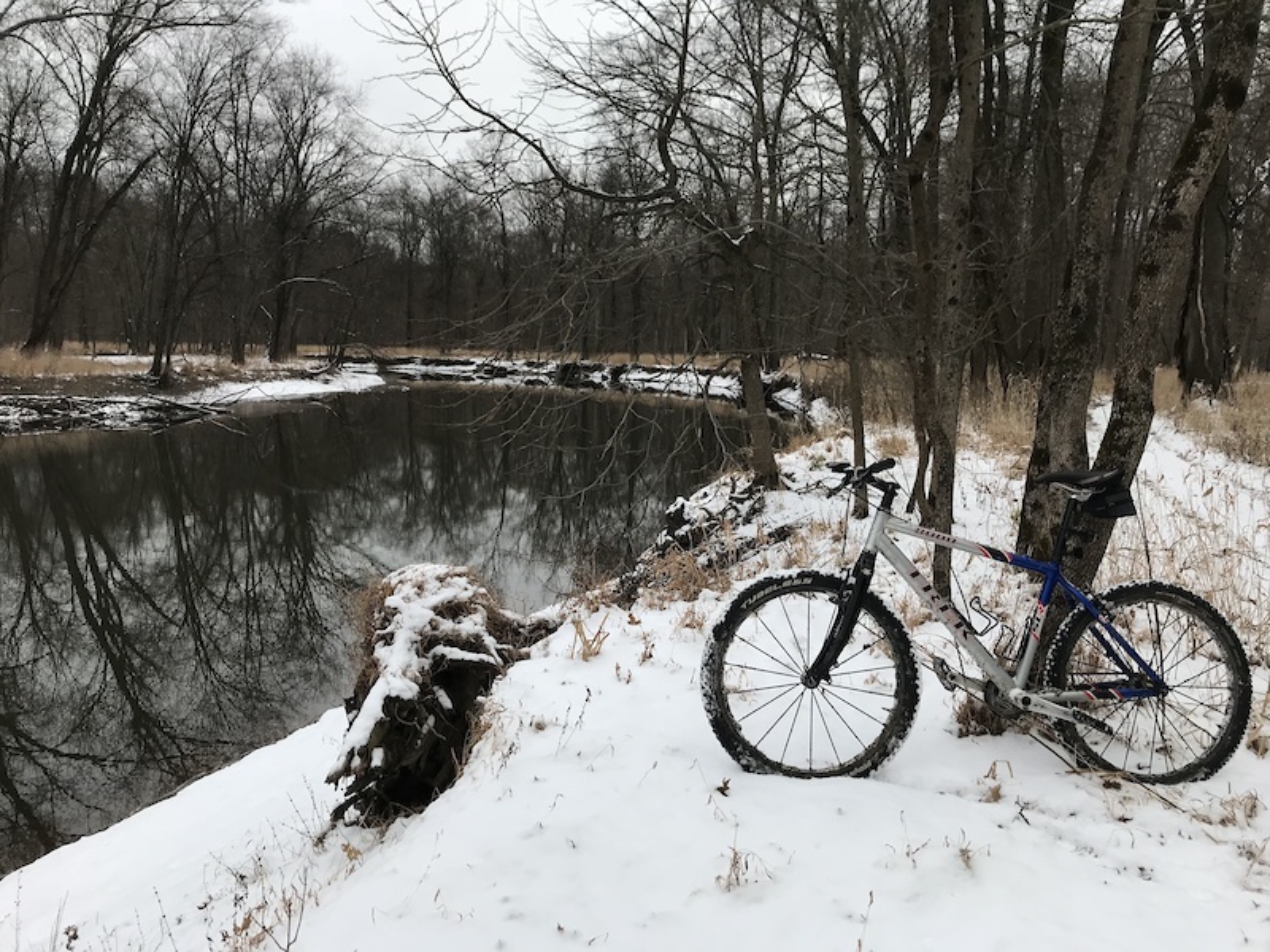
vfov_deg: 49.7
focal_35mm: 28
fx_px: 1027
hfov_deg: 63.4
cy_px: 476
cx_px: 635
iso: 20
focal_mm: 3.99
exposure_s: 1/622
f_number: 1.8
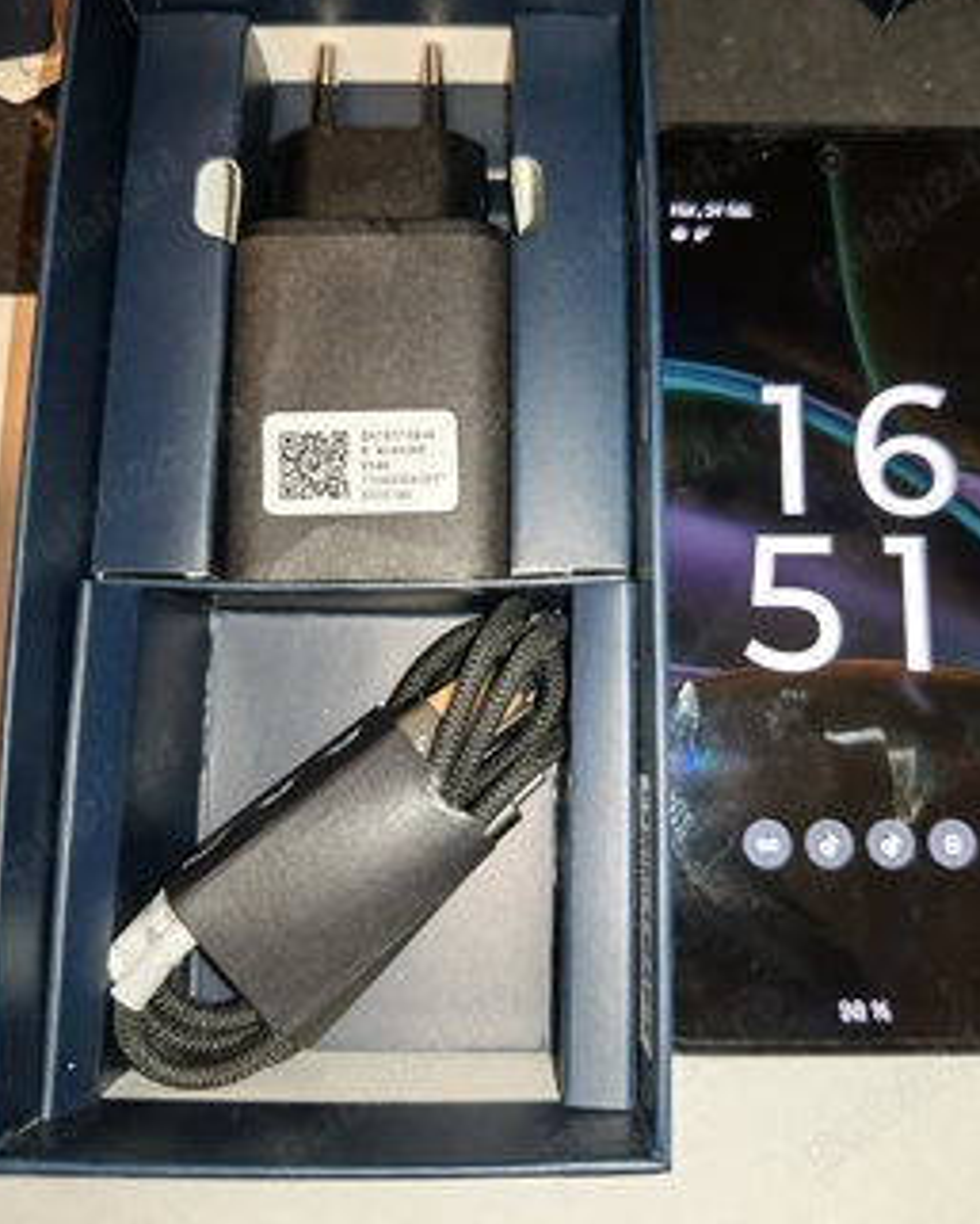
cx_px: 526
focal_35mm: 28
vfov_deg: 62.1
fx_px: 1015
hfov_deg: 51.5
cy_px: 557
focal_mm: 6.55
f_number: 1.6
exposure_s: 1/110
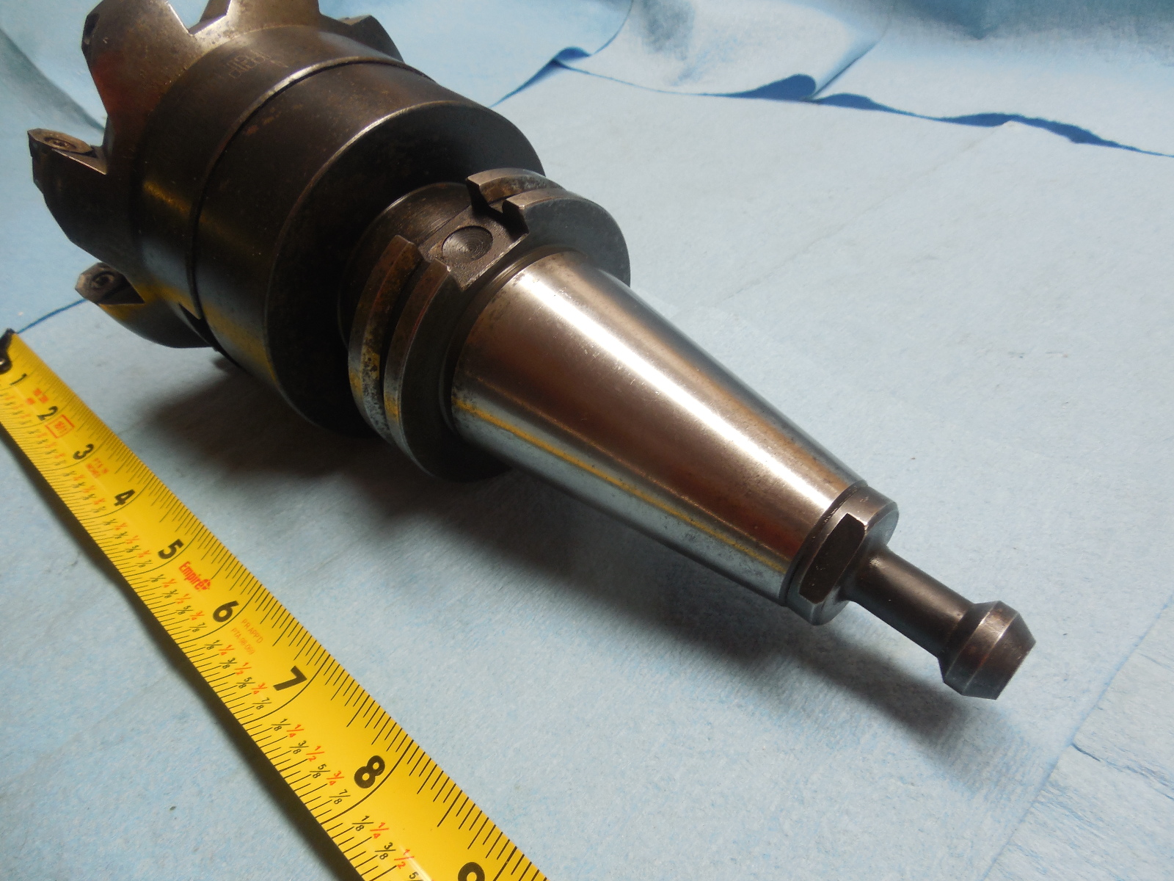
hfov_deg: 69.4
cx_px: 587
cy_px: 440
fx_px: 848
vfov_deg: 54.9
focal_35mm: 25
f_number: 3.3
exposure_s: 1/30
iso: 160
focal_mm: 4.5
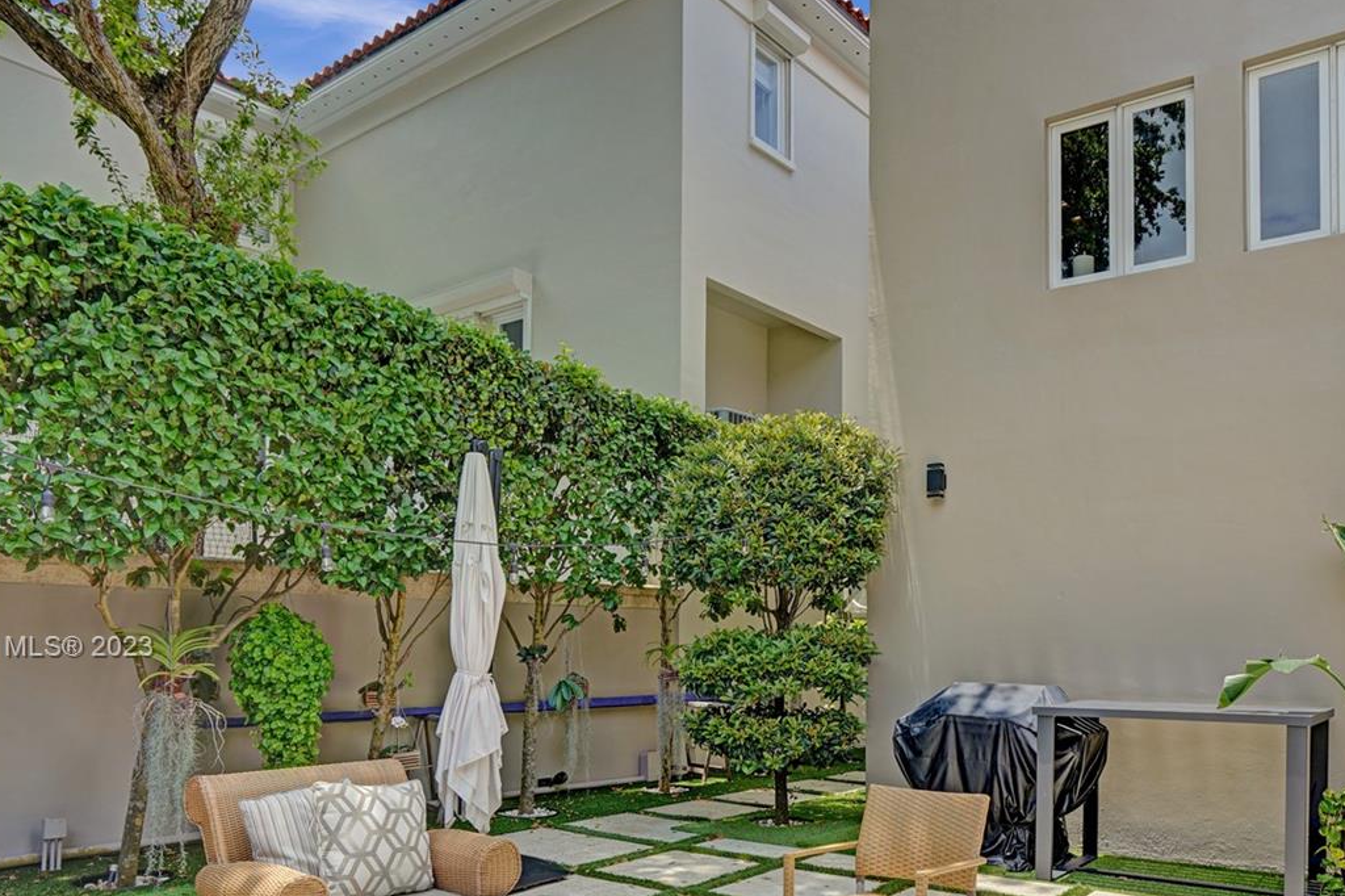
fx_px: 934
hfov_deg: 71.0
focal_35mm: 25
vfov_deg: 49.6
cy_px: 650
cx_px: 784
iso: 100
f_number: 4.5
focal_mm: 16
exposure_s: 1/500
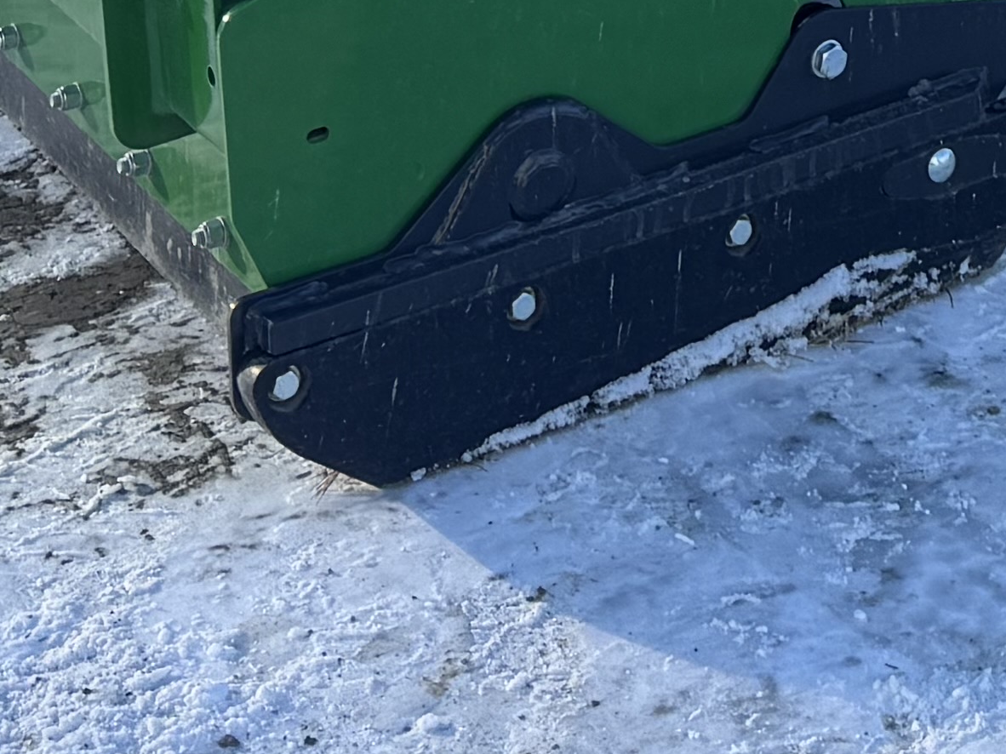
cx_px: 1232
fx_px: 3370
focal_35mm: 116
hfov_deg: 16.2
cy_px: -932
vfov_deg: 11.1
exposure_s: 1/2105
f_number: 1.78
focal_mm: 6.76
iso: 80
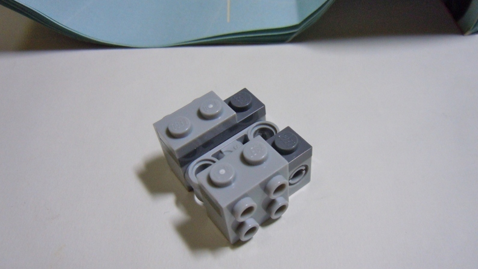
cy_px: 141
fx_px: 418
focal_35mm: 33
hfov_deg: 59.5
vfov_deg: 35.7
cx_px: 241
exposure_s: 1/60
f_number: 3.5
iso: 400
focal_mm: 5.4
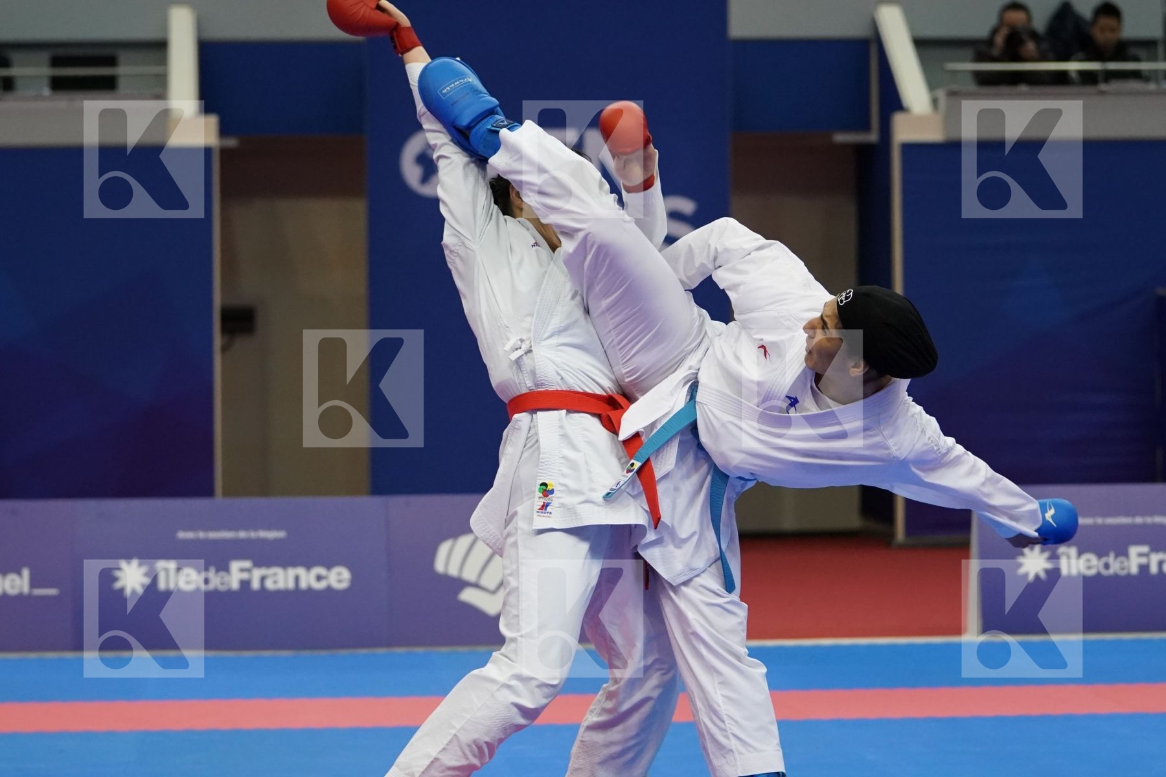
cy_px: 388
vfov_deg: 11.6
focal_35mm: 118
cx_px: 583
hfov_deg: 17.3
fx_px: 3822
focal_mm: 79
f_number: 2.8
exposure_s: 1/1000
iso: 3200
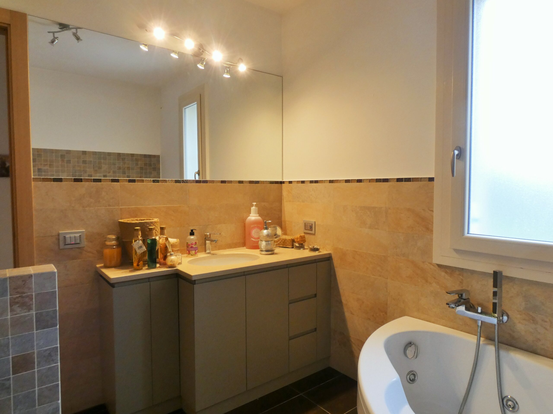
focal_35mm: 20
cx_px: 276
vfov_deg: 66.0
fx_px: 320
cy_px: 207
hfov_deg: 81.7
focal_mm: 3.6
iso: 160
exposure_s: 1/60
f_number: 2.8
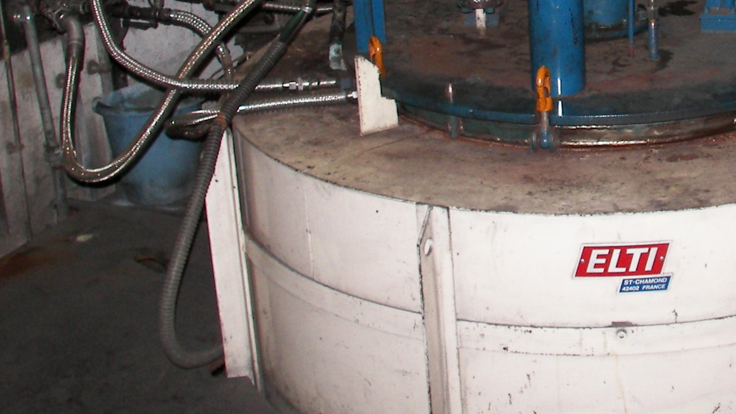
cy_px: -1
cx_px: 608
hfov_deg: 26.6
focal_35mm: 78
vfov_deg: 15.2
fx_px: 1522
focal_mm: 6
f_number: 2.8
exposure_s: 1/30
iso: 100
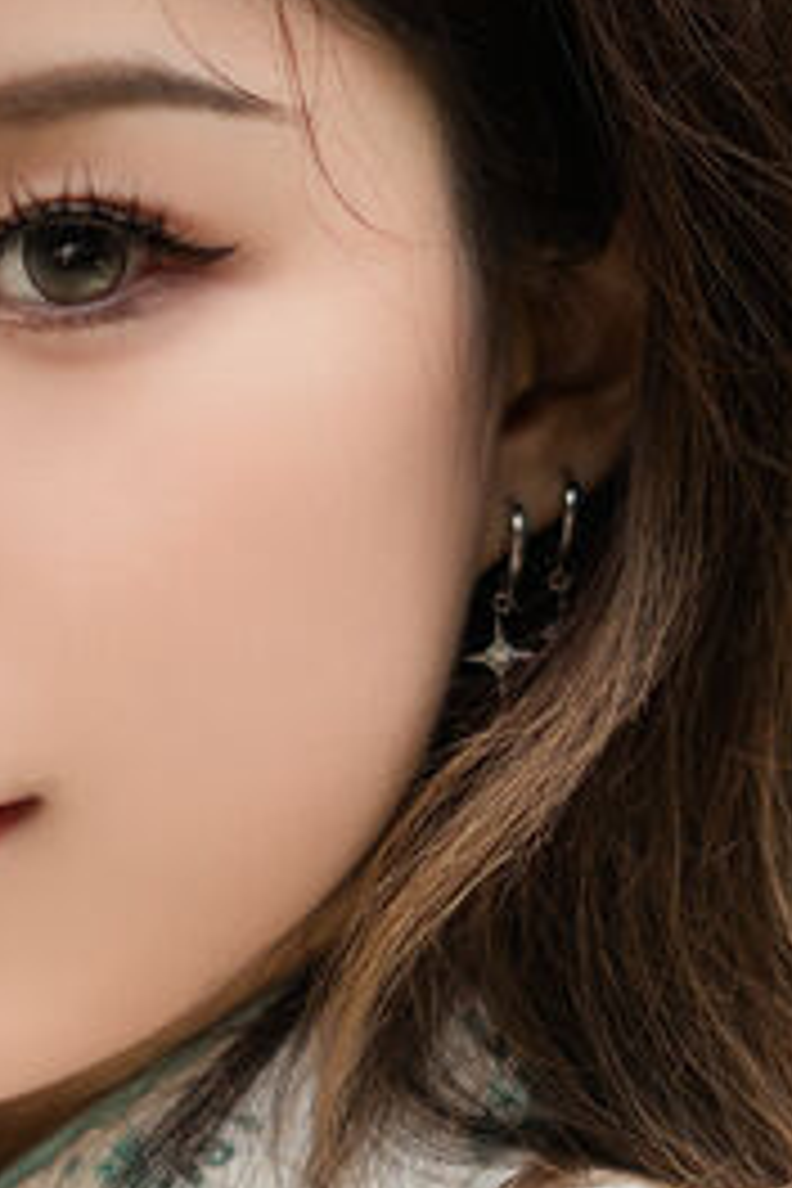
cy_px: 1793
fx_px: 11252
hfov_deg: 4.0
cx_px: 270
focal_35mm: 341
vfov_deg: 6.0
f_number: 1.8
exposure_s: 1/320
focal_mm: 50
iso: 100
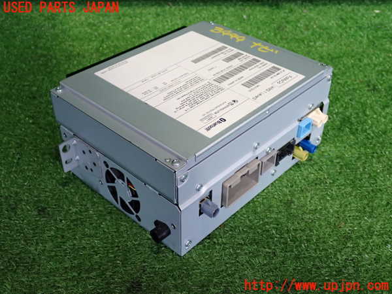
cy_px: 147
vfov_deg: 35.1
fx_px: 464
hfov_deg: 45.8
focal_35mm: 41
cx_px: 196
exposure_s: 1/40
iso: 400
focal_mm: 7.31
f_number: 2.8
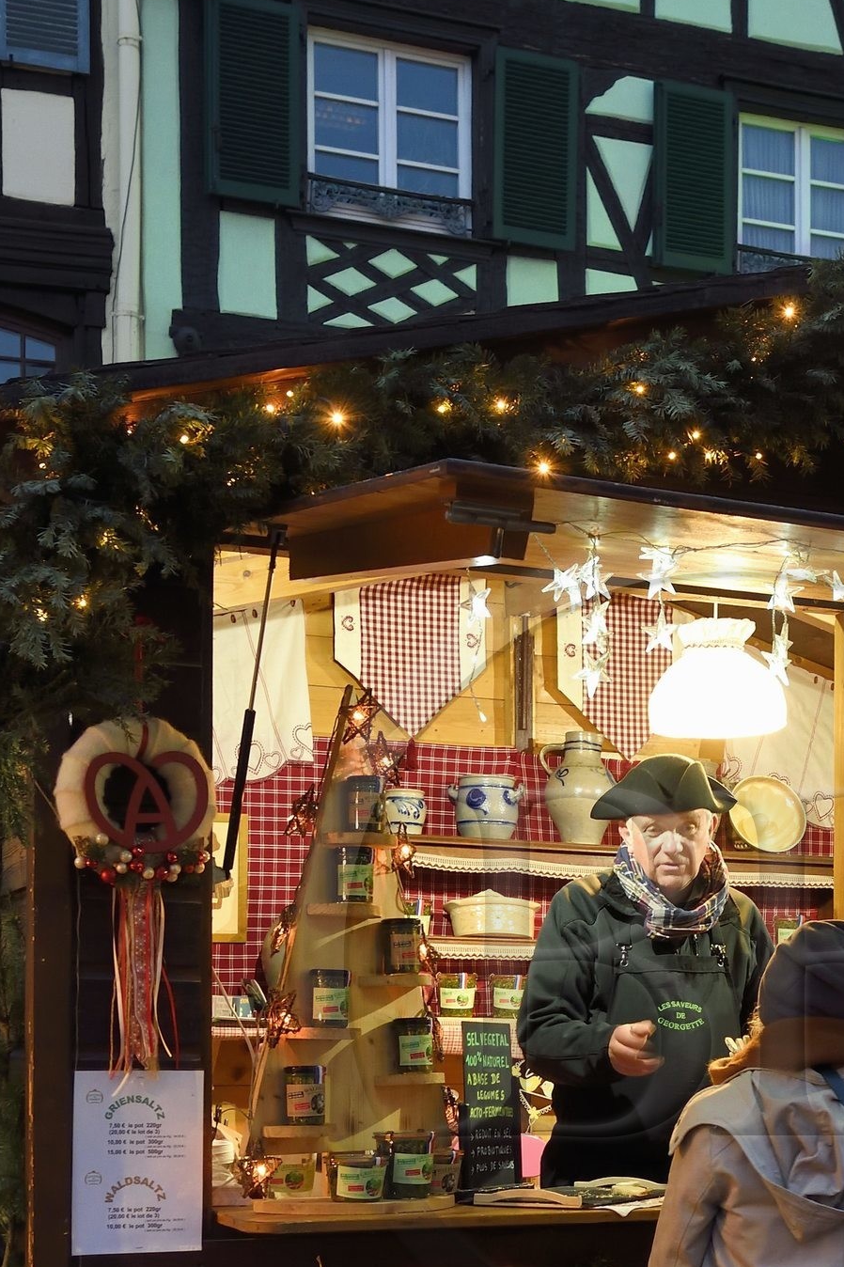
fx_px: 2005
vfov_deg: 34.3
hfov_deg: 23.2
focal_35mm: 57
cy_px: 964
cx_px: 733
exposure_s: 1/10
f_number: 9
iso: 2000
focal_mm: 32
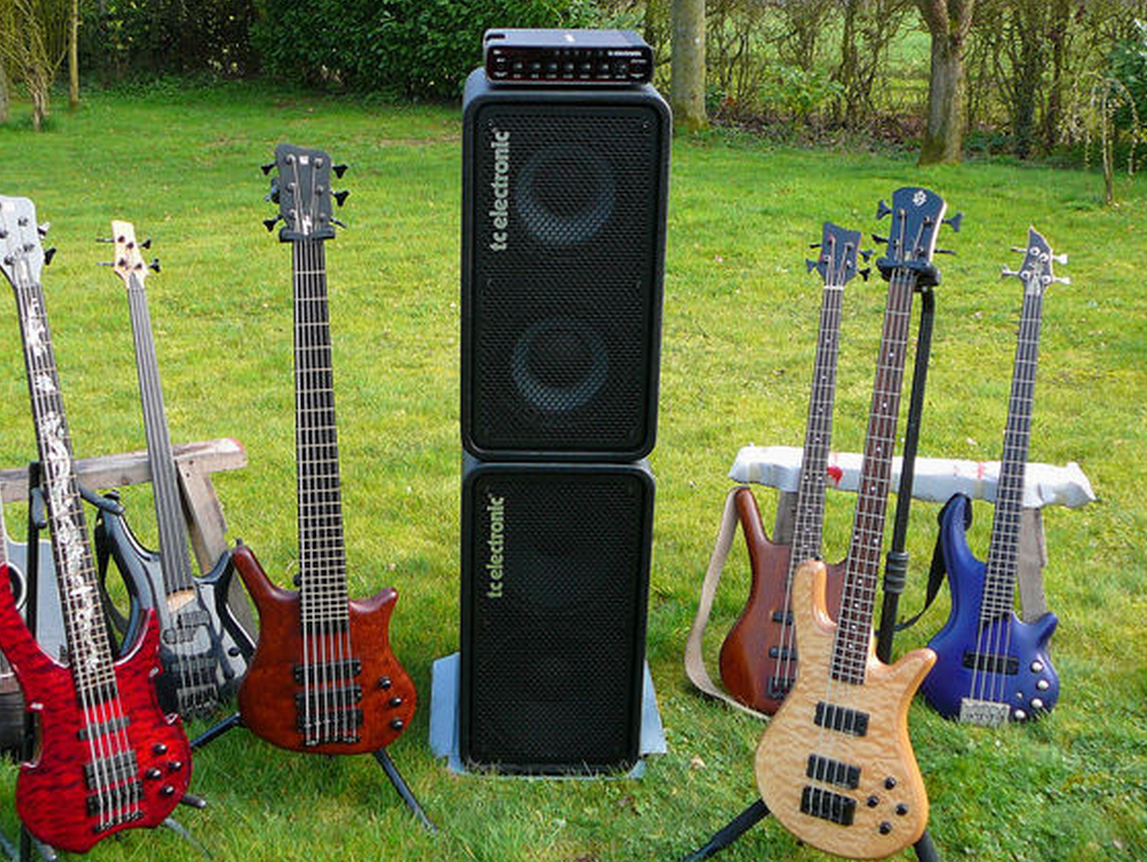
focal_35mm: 47
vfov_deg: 30.9
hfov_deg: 40.3
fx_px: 1558
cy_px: 430
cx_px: 493
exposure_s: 1/160
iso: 80
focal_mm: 6.1
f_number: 3.1
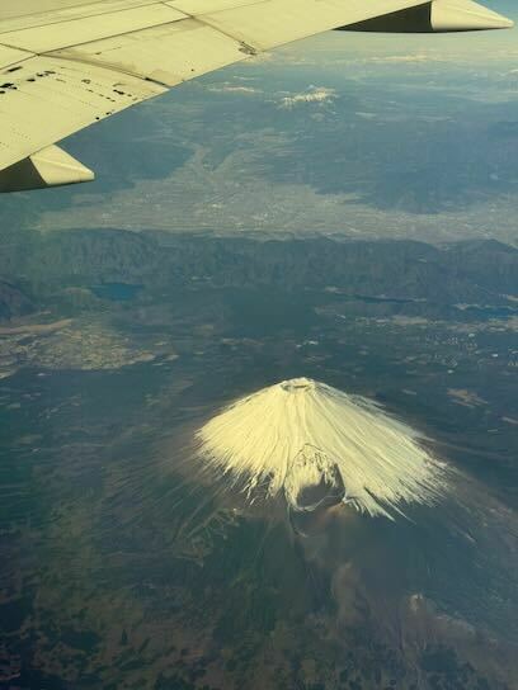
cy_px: 345
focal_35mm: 48
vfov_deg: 39.7
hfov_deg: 30.3
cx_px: 259
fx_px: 958
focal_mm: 6.76
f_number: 1.78
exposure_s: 1/3817
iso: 64
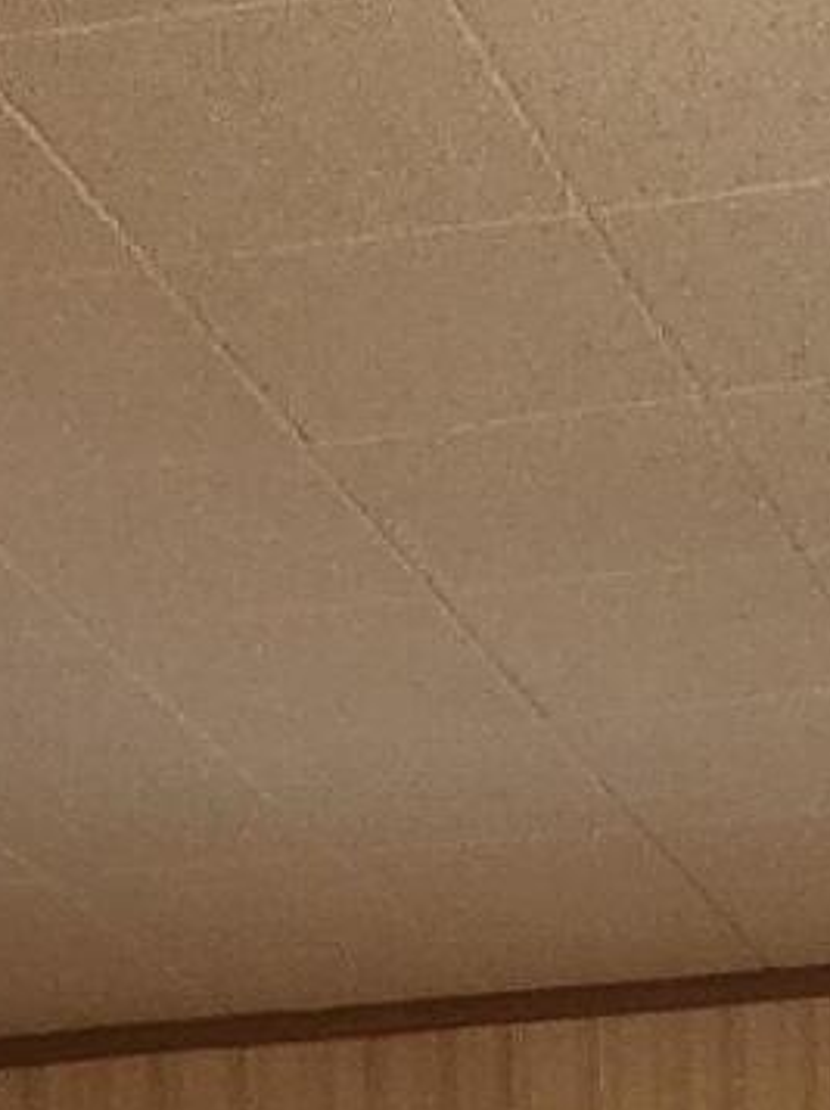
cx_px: 998
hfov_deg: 11.3
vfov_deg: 11.5
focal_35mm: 129
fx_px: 4132
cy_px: 2957
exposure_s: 1/120
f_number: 1.8
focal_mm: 5.4
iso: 640
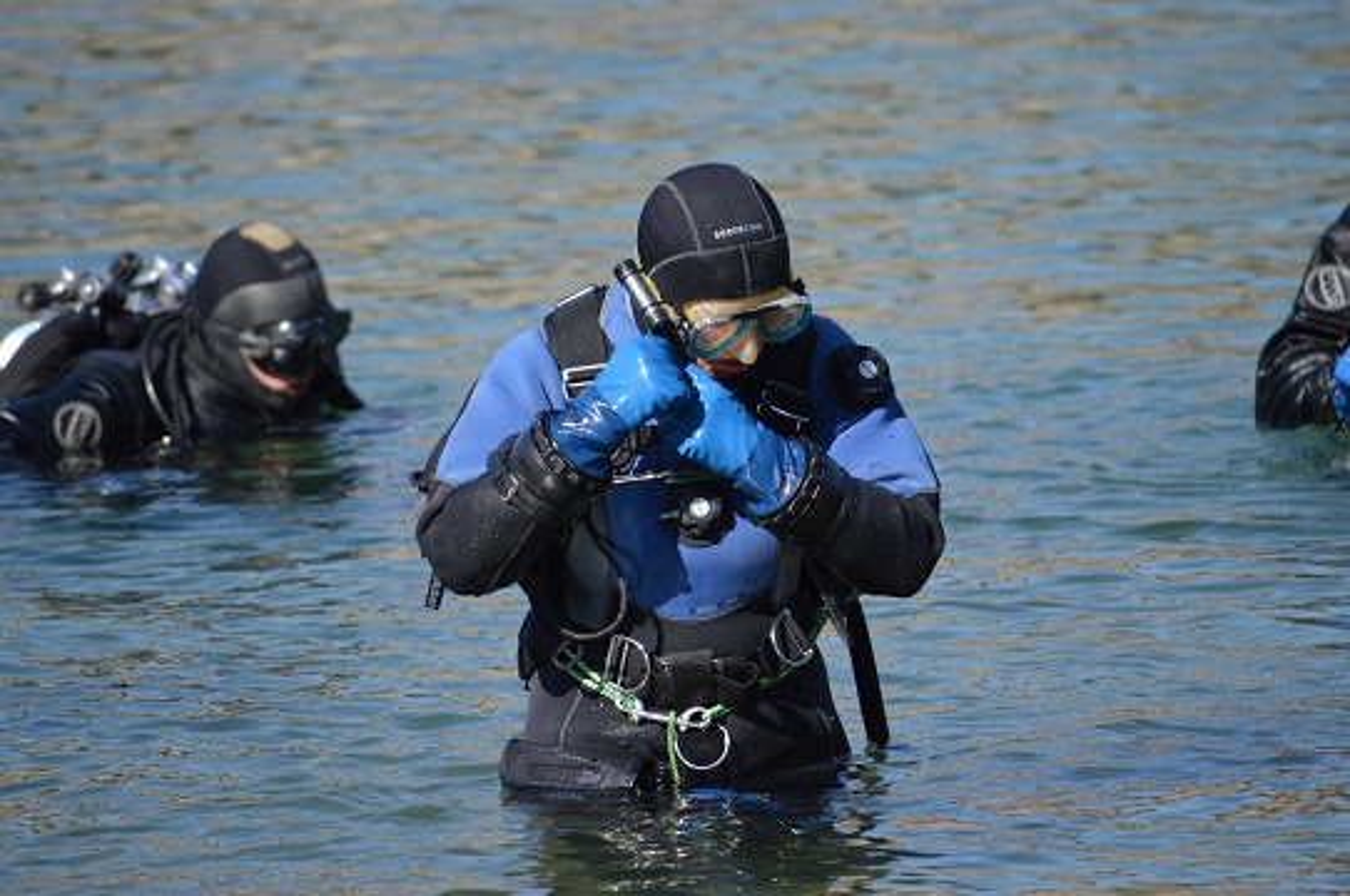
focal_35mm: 450
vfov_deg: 3.0
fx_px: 16855
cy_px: 448
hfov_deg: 4.6
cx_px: 675
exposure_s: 1/500
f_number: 5.6
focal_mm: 300
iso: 160
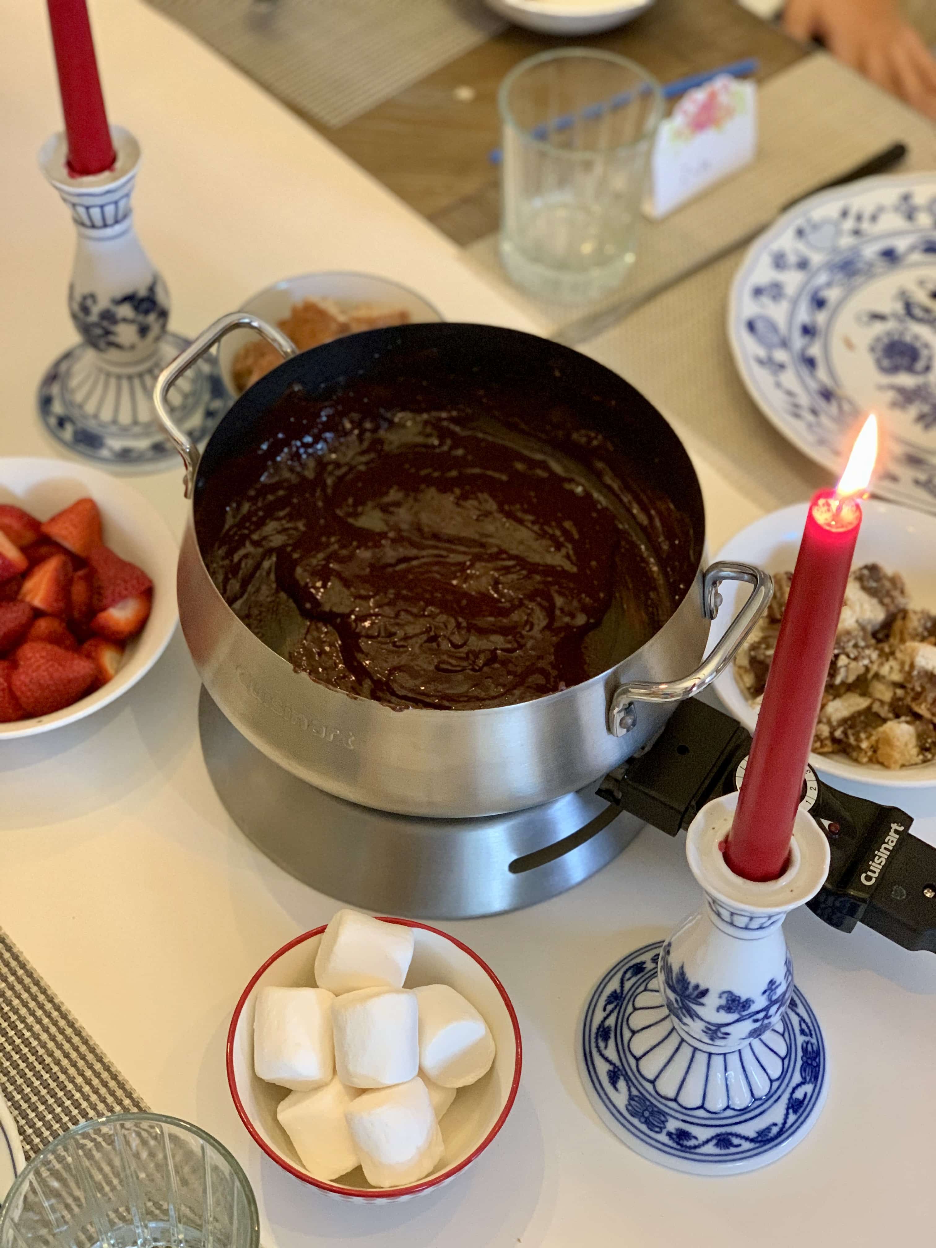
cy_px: 624
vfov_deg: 36.8
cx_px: 468
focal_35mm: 52
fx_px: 1875
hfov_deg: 28.0
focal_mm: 6
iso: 400
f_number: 2.4
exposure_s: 1/50
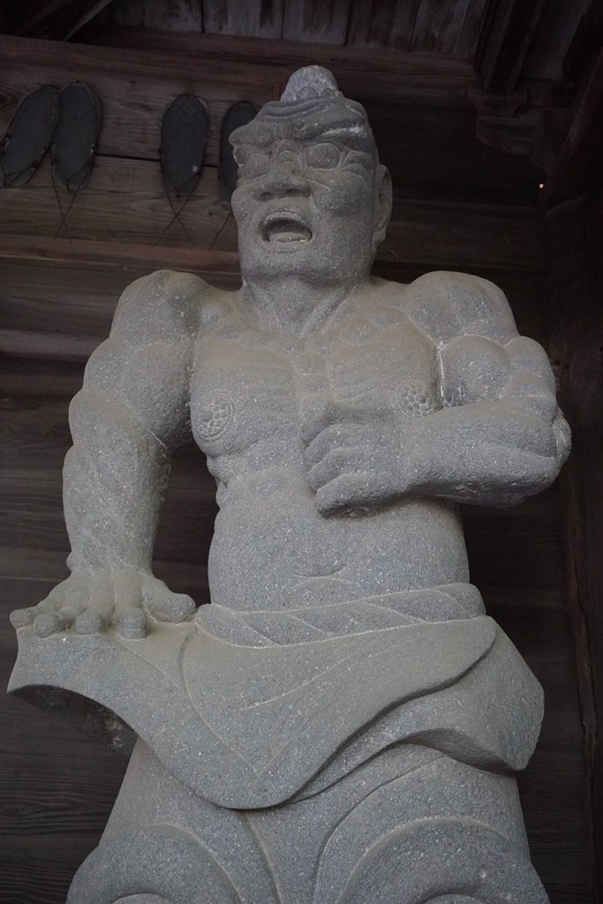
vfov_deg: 55.1
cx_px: 302
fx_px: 866
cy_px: 452
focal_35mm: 34
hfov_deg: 38.4
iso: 6400
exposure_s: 1/160
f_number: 4
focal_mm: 23
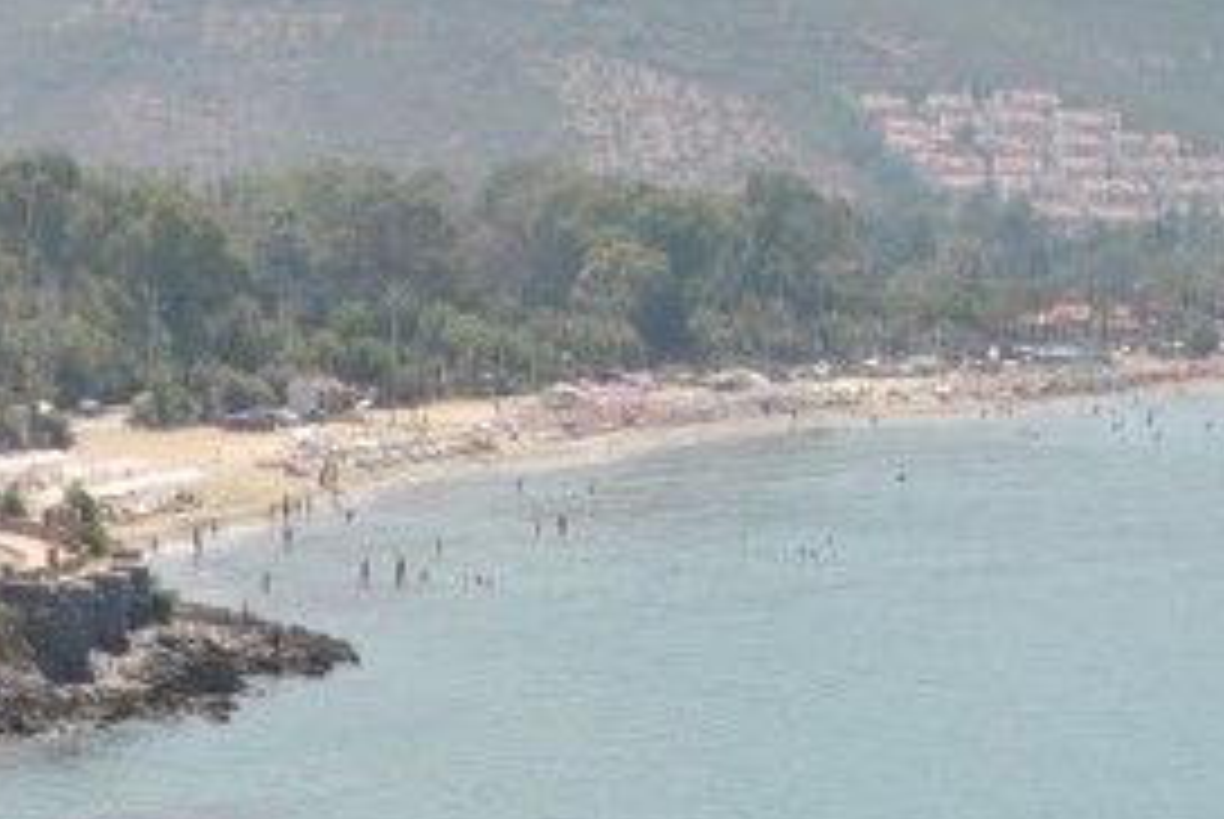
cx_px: -785
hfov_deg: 12.6
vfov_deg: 8.9
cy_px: 1138
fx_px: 5173
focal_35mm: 152
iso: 100
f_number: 10
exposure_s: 1/200
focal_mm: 24
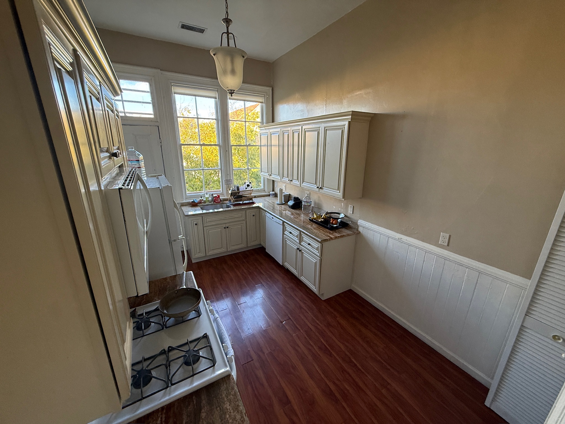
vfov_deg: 85.7
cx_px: 282
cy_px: 212
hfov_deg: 102.1
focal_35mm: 14
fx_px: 229
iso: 160
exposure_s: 1/99
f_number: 2.2
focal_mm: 2.22
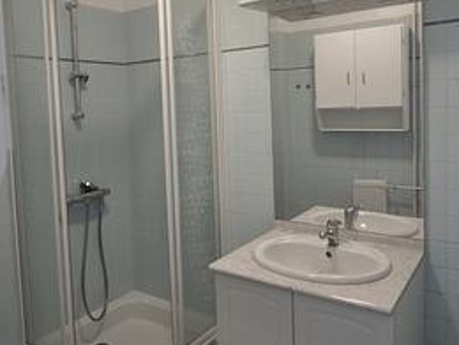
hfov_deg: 58.4
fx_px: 411
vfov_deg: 45.0
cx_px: 228
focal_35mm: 31
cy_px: 127
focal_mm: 14
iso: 400
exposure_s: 1/30
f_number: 2.8
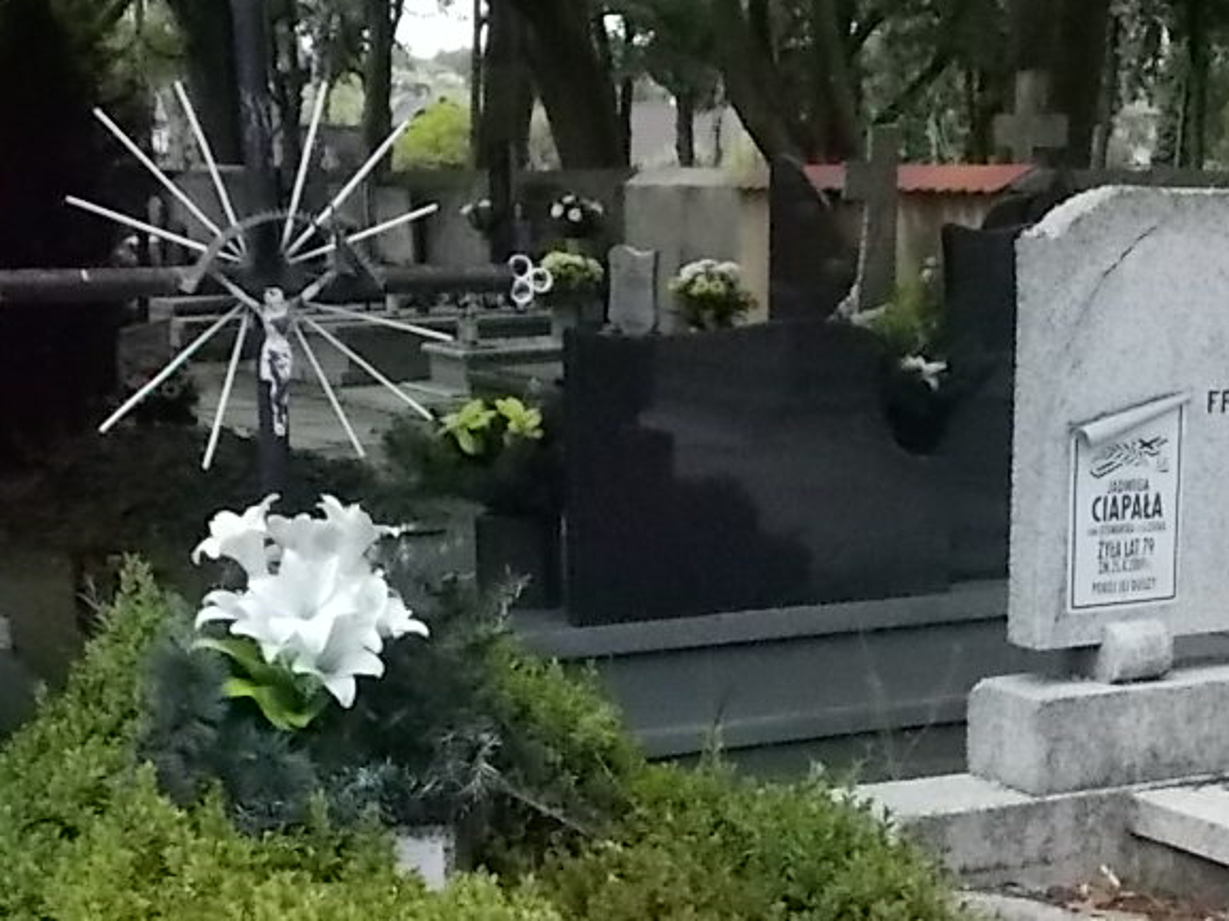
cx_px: 834
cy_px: 904
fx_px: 2555
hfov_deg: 26.9
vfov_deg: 19.9
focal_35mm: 72
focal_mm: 4.6
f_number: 8
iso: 400
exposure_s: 1/250
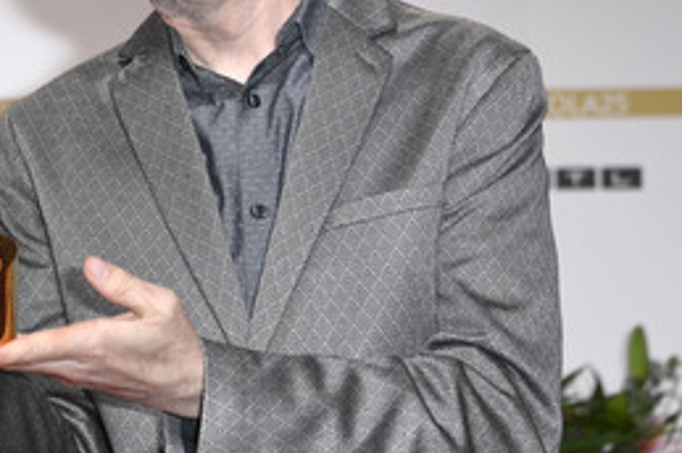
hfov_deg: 13.1
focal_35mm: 157
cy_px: 79
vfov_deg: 8.7
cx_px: 183
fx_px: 2971
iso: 500
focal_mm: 90
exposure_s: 1/250
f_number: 5.6
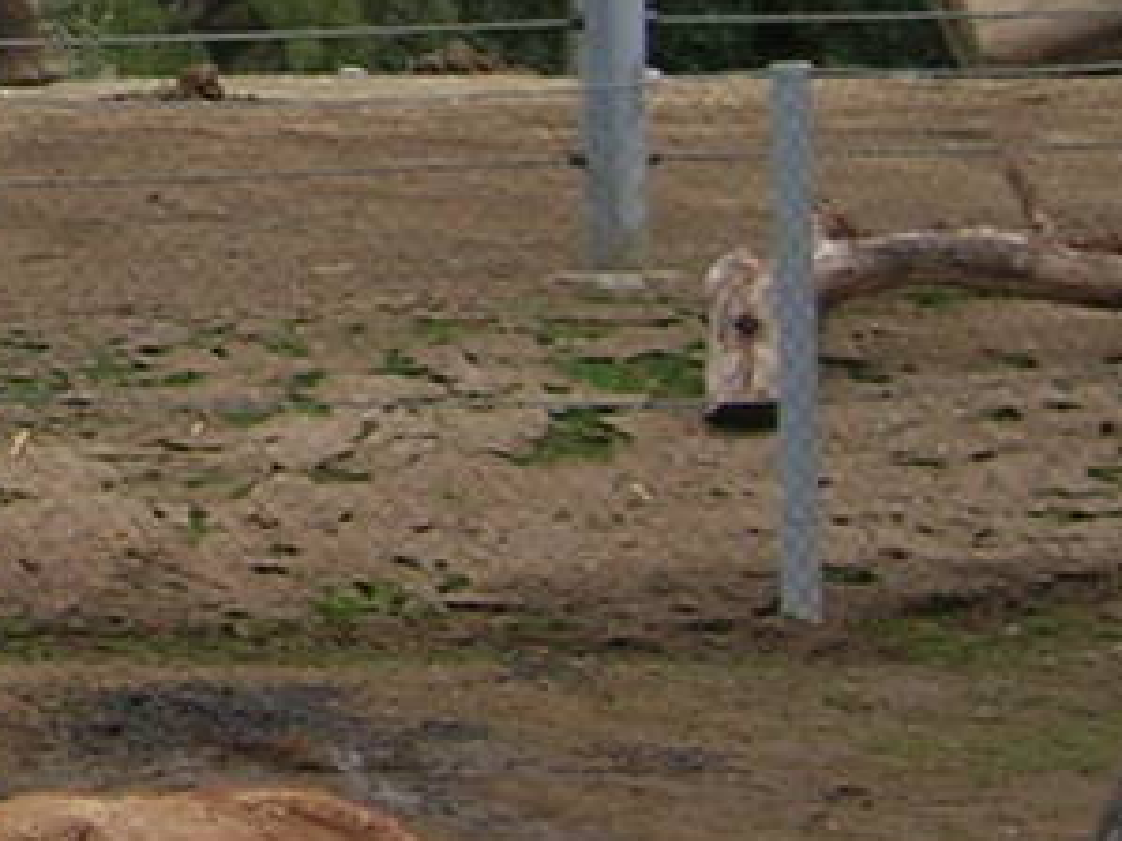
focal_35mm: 182
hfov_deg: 10.2
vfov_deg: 8.0
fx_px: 5897
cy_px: -257
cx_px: -953
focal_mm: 5.7
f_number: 2.9
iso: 50
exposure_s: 1/105
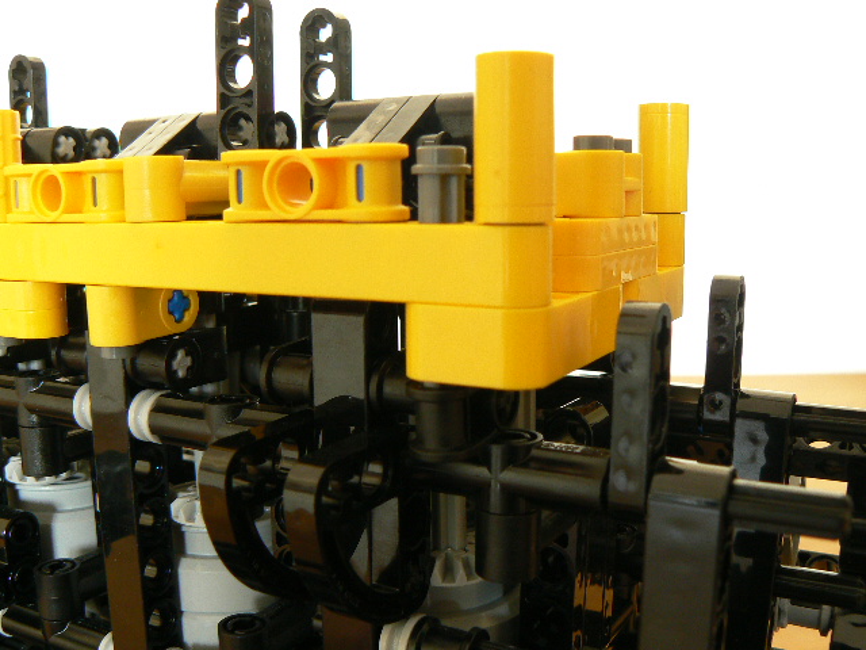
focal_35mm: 36
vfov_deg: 39.7
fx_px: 901
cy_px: 325
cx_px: 433
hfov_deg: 51.4
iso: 100
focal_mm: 6
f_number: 4
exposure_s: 1/1.3
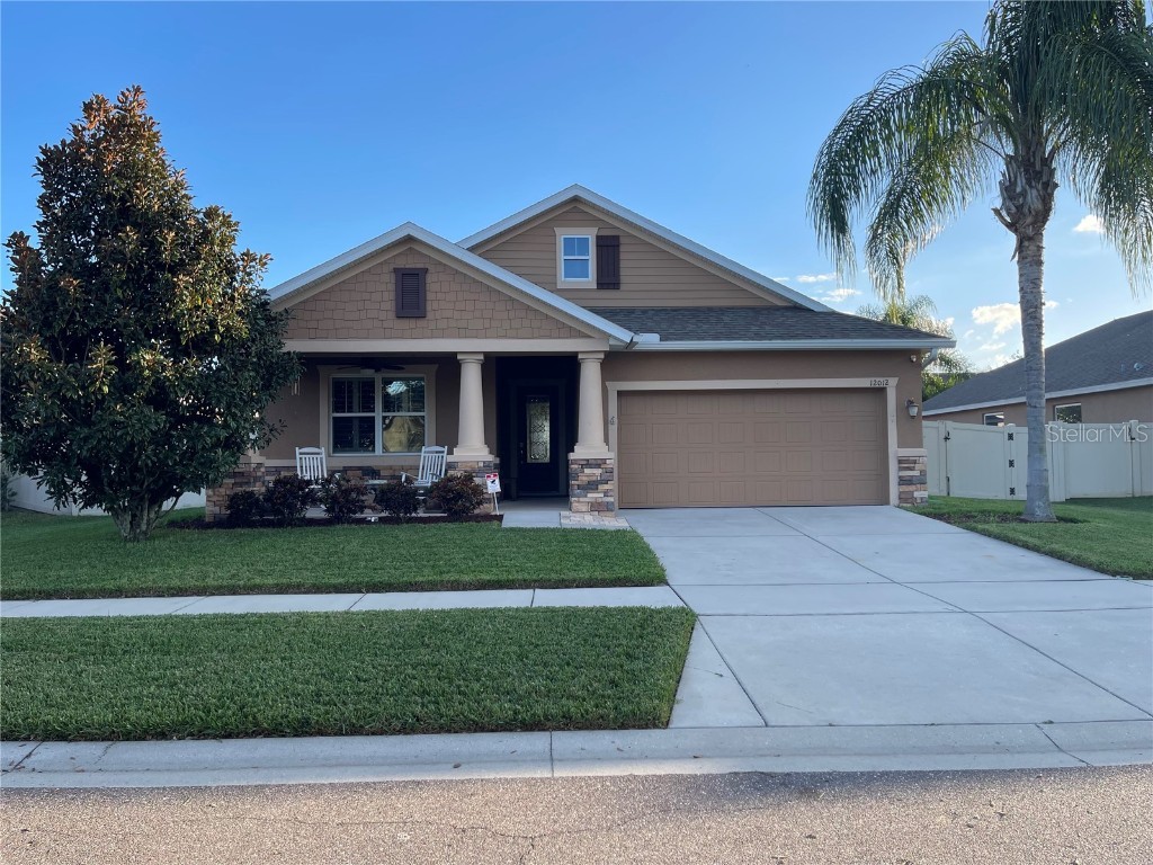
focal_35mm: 25
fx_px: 833
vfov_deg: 54.9
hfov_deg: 69.4
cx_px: 576
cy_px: 432
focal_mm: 5.1
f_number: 1.6
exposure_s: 1/867
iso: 32
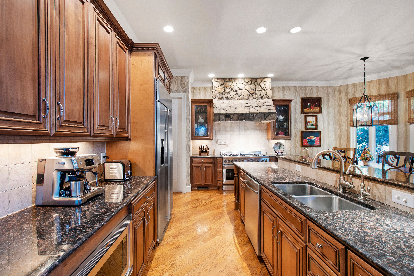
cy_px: 138
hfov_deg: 100.4
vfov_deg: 77.3
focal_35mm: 15
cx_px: 207
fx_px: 172
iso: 100
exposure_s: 2
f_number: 8
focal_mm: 10
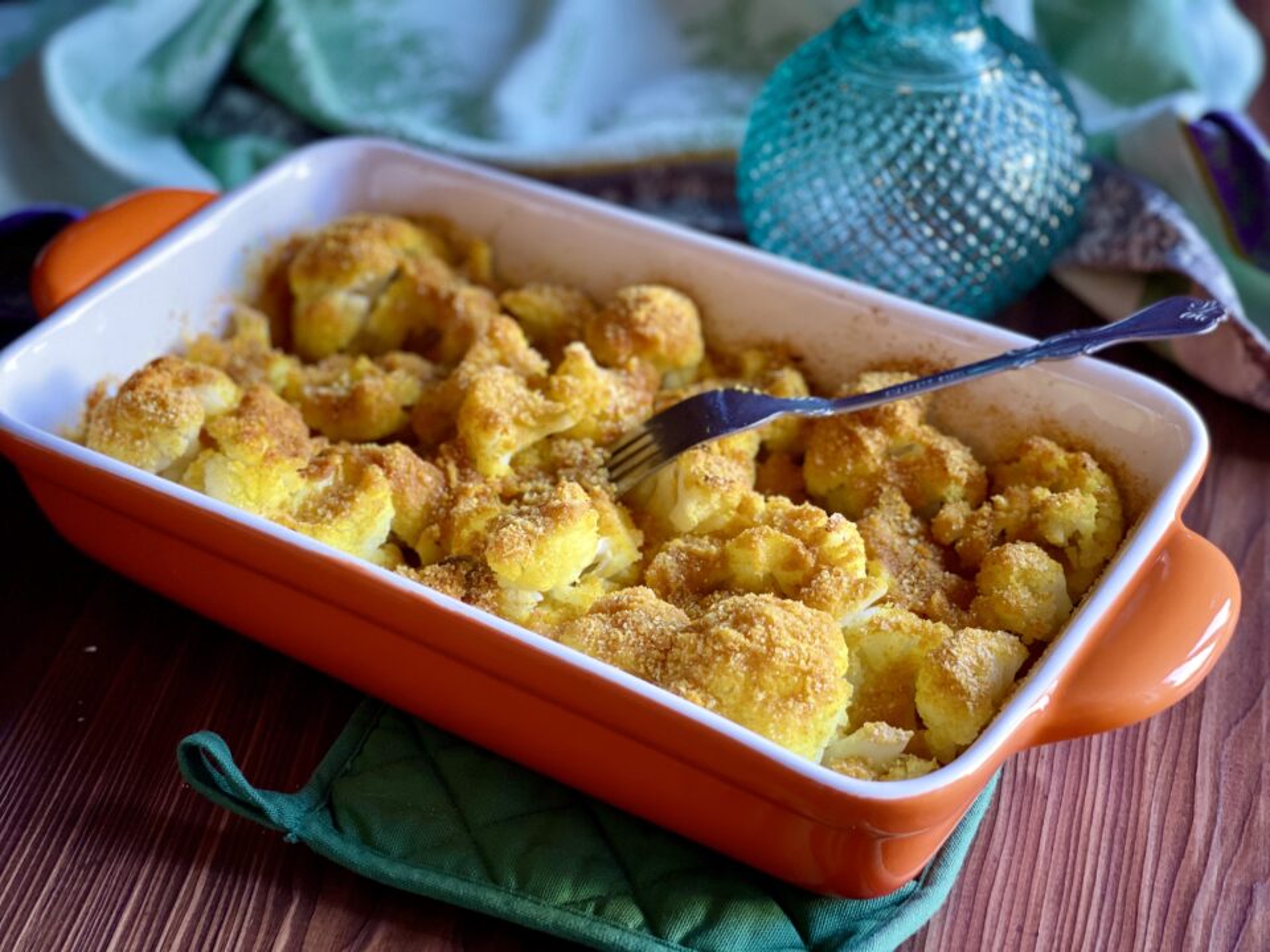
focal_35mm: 64
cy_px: 476
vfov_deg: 22.9
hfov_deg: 30.3
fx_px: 2348
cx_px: 635
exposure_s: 1/40
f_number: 2.2
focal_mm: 7.5
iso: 200
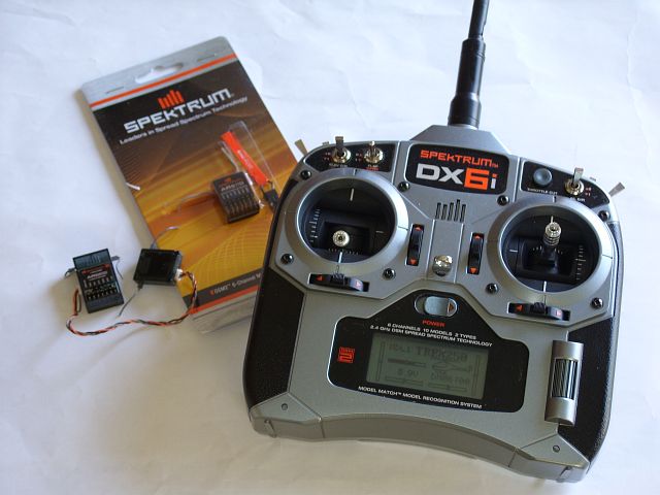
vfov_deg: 19.6
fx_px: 1430
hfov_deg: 26.0
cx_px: 330
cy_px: 248
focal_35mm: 75
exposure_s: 1/14
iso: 50
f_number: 3.3
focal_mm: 15.45
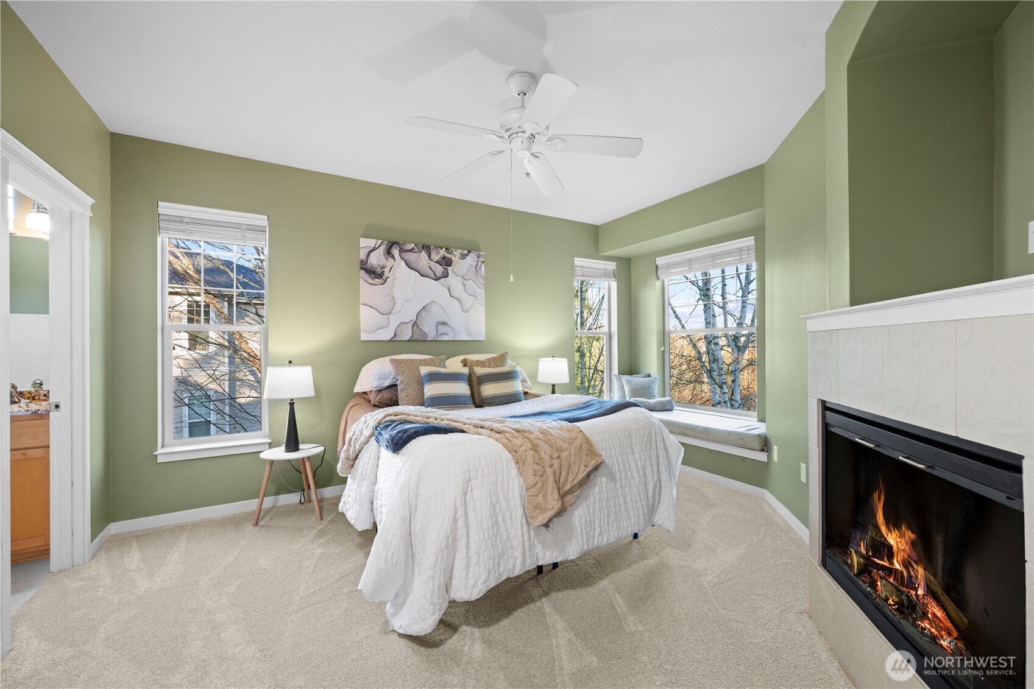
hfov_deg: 104.3
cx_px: 517
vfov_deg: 81.2
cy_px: 344
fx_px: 402
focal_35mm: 14
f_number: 8
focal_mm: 14
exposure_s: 1/2
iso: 200
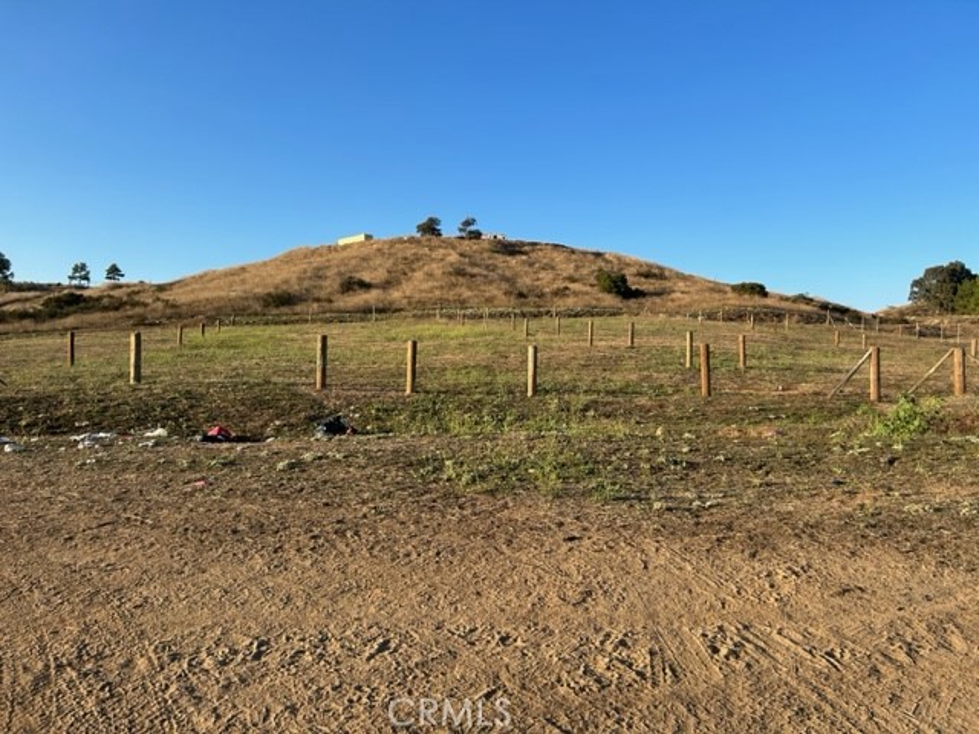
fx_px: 735
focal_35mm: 26
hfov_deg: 67.3
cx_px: 490
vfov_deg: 53.1
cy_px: 367
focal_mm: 5.7
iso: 50
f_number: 1.5
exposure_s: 1/2045
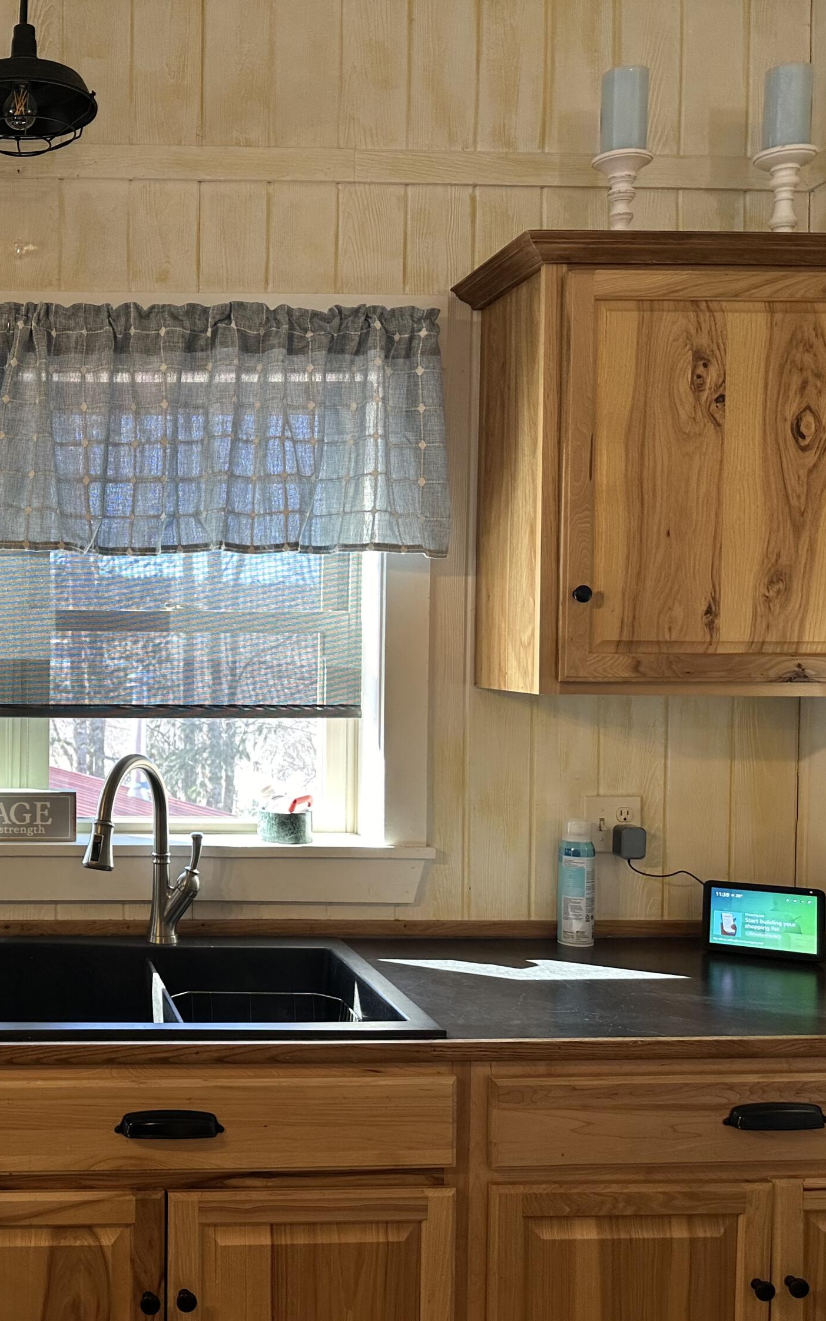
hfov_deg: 34.4
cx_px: 29
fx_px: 1225
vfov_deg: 56.7
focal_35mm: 34
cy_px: 660
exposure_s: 1/120
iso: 160
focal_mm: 6.86
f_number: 1.78
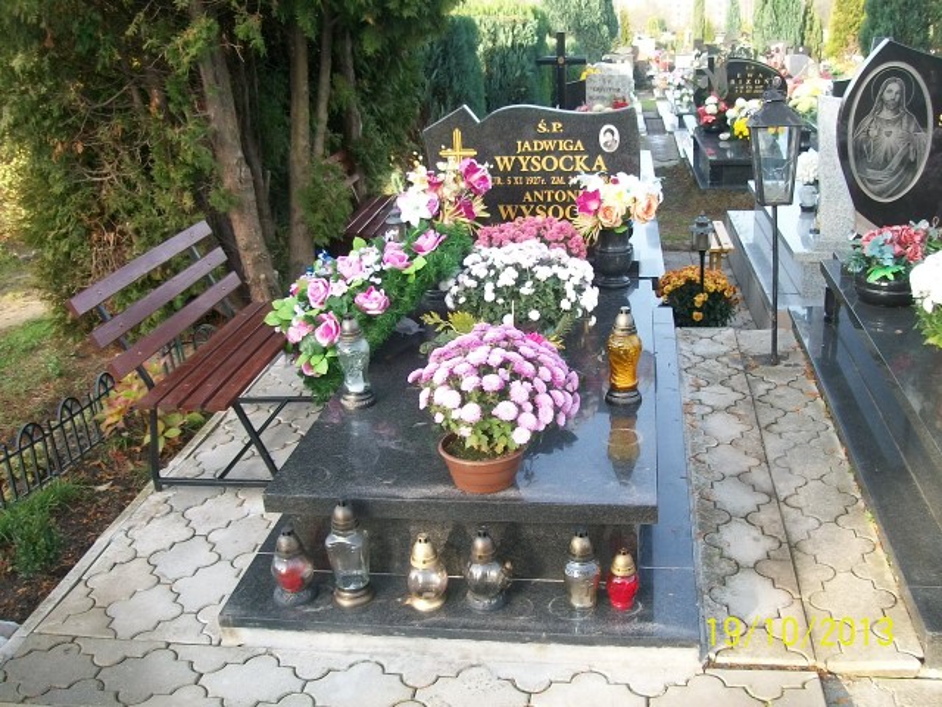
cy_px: 354
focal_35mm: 36
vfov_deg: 39.7
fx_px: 980
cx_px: 471
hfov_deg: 51.4
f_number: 2.7
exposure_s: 1/160
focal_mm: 6
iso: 80
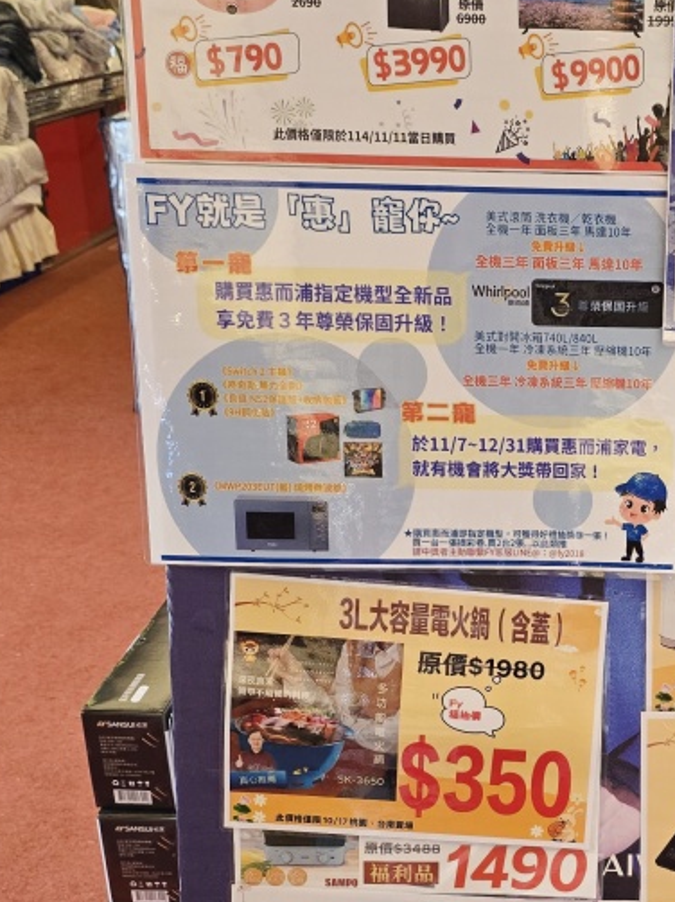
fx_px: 1431
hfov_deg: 25.3
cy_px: 634
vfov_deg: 34.5
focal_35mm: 55
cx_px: 666
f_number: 1.7
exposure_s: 1/120
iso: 320
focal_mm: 6.3
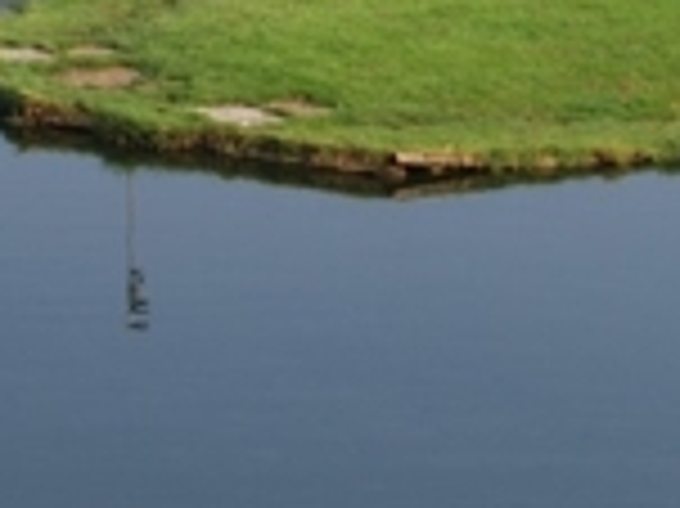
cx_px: 576
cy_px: -267
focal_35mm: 201
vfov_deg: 7.3
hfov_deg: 9.8
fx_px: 3944
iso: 100
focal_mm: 35
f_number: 7.1
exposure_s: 1/200
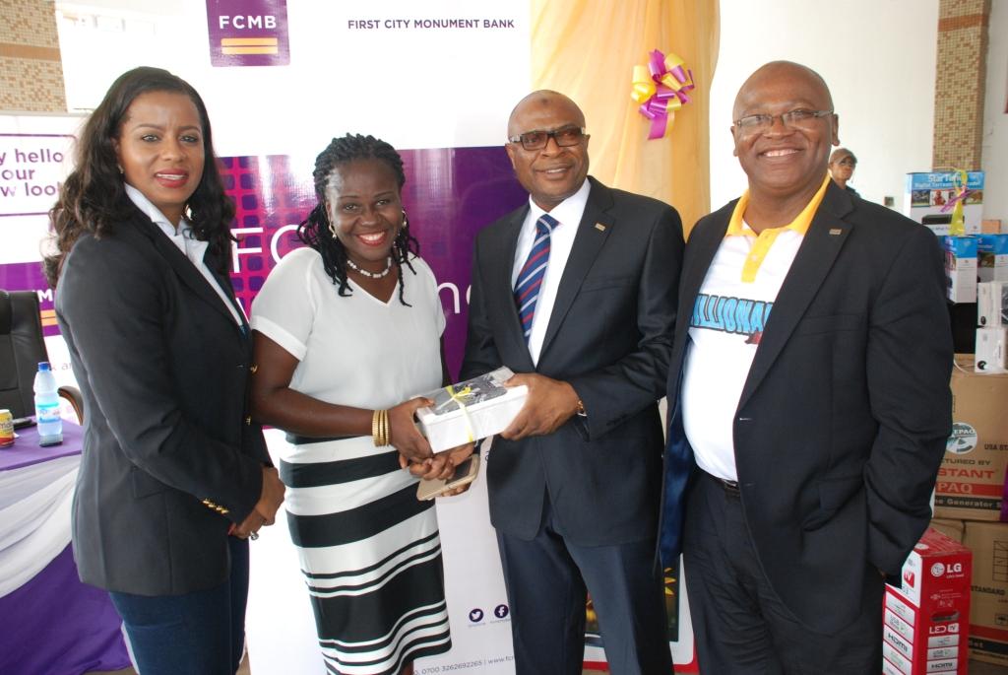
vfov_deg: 43.7
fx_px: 841
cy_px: 338
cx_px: 504
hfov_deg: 61.9
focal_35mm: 30
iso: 640
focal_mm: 20
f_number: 4.5
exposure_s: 1/60
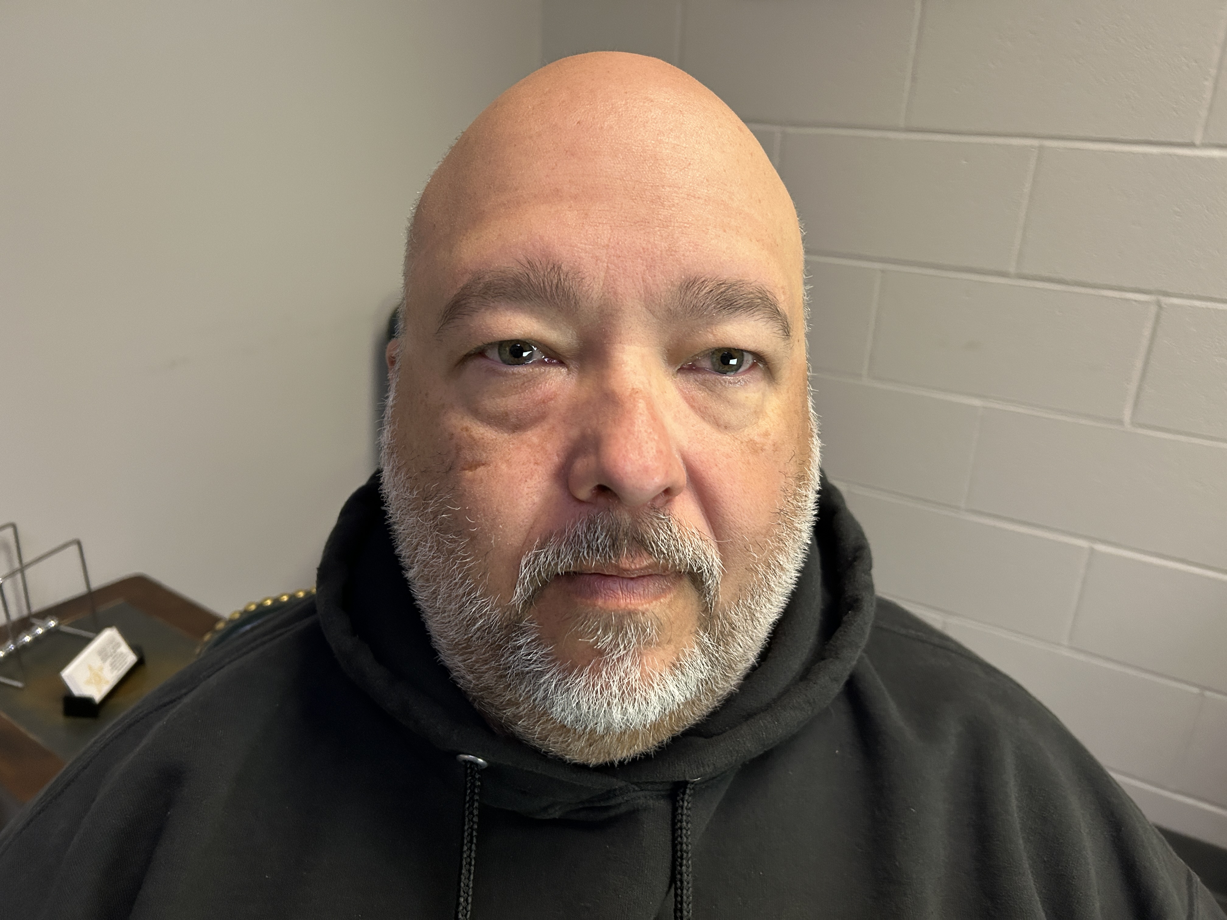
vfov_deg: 53.1
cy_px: 460
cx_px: 614
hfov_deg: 67.3
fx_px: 922
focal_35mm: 26
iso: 400
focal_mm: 5.7
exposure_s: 1/60
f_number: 1.5
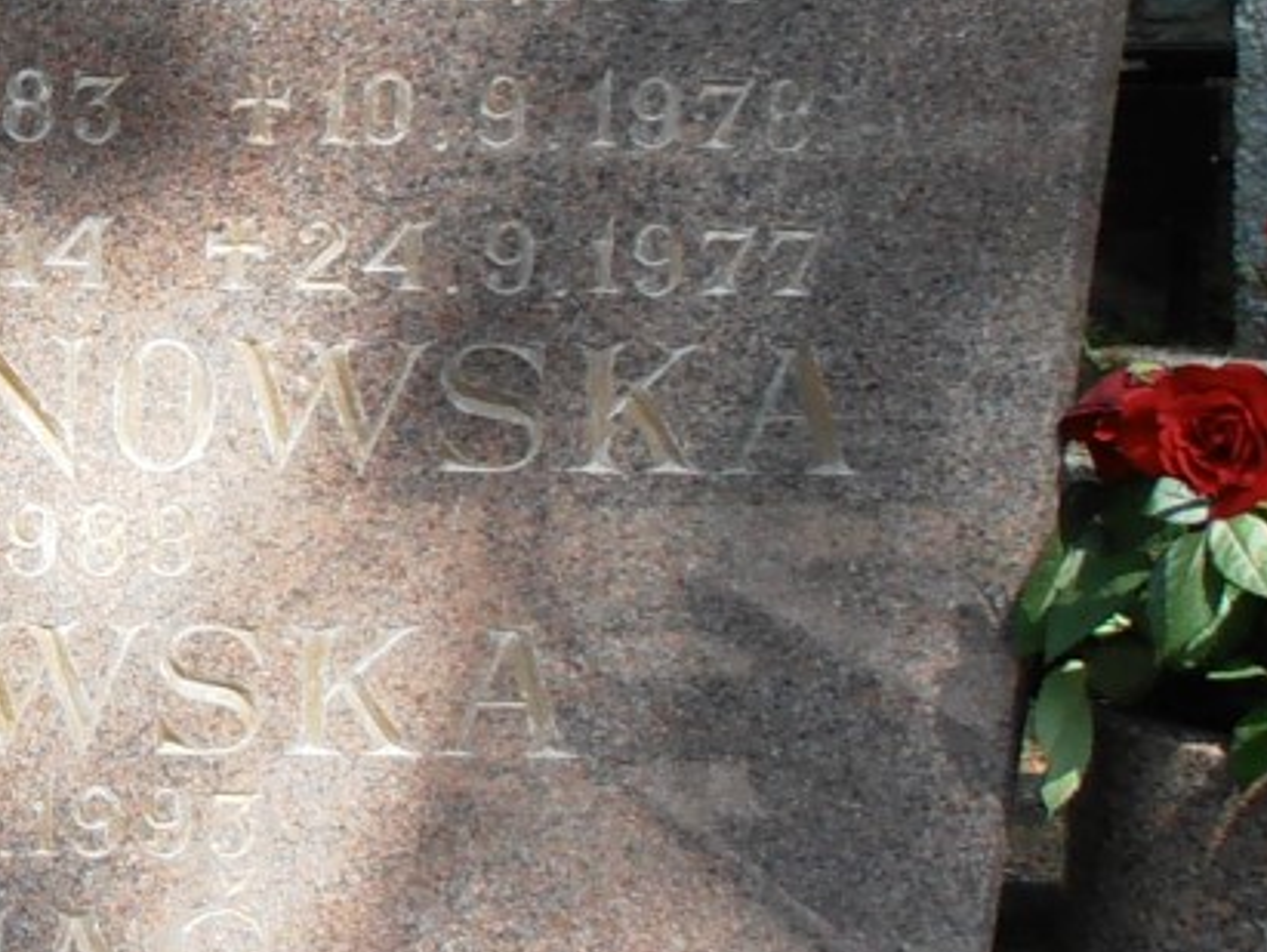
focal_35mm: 84
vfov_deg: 17.5
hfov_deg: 19.8
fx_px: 3077
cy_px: 200
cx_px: -697
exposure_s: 1/160
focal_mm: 4.2
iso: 80
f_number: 3
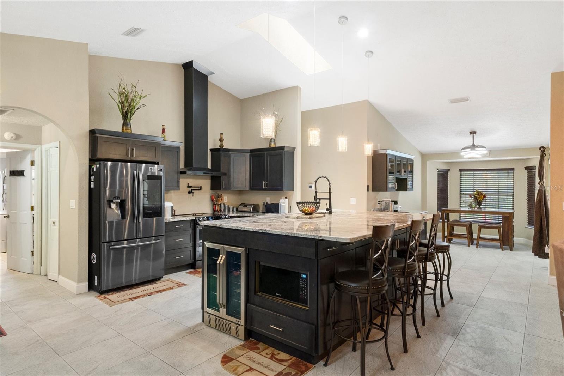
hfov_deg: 85.4
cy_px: 188
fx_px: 305
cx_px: 282
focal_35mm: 20
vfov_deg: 63.2
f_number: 8
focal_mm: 13
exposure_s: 1/1.67
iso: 500
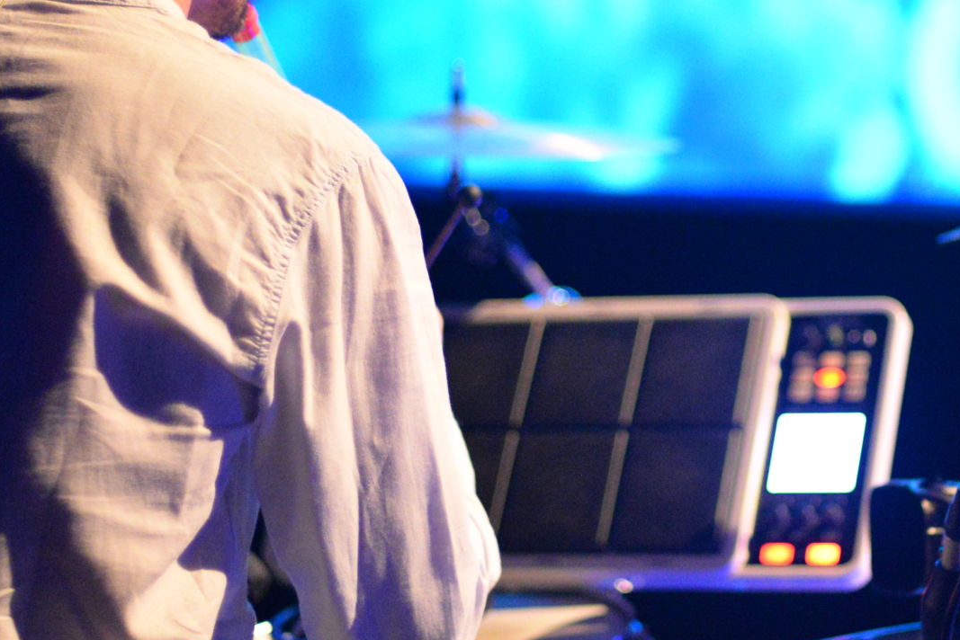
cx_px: 618
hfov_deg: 17.0
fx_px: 3201
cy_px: 279
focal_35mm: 120
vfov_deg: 11.4
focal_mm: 50
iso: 6400
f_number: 1.4
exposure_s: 1/125
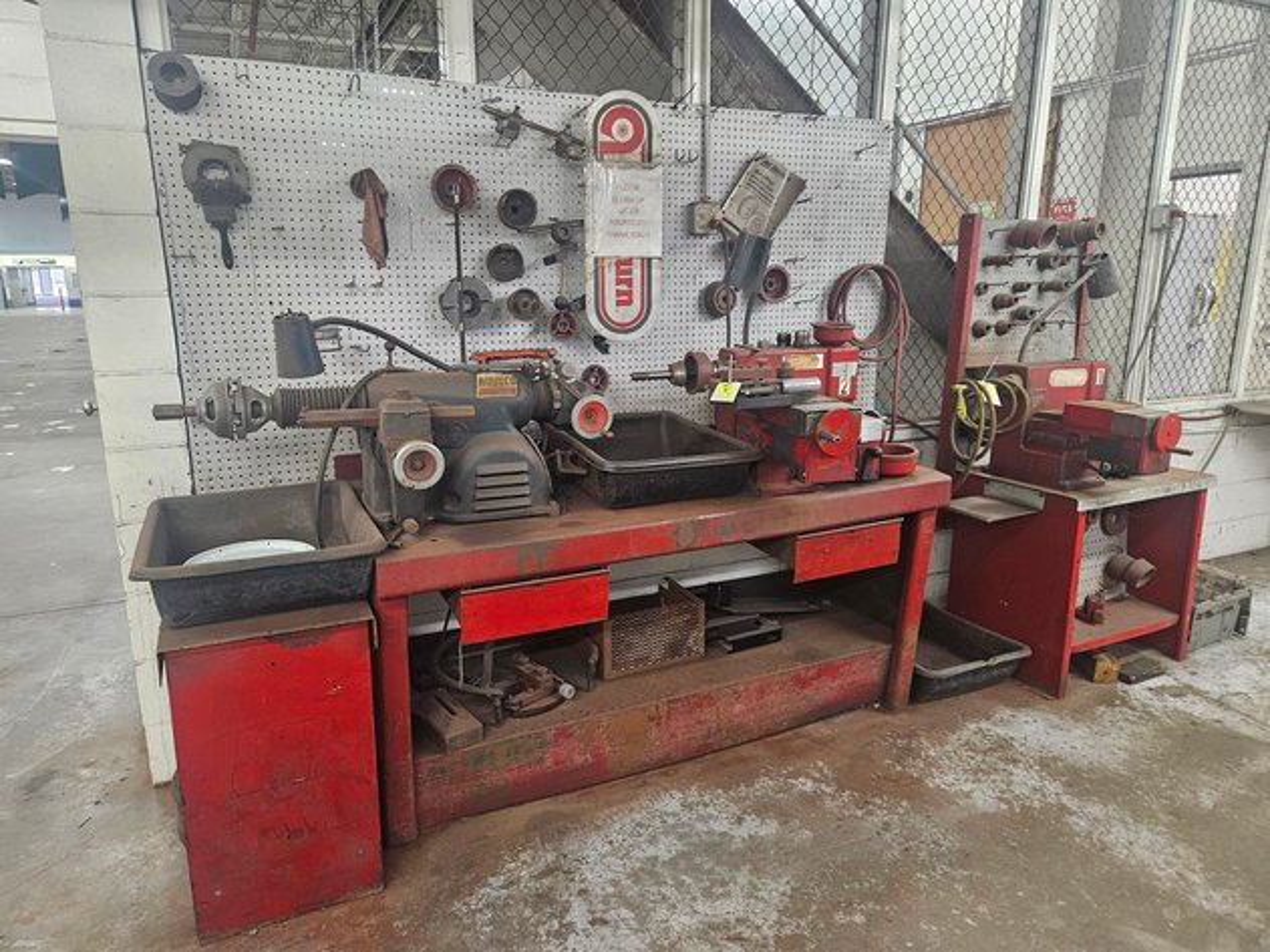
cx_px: 635
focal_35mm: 23
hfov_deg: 73.9
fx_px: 844
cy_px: 476
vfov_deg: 58.9
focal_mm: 5.4
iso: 1000
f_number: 1.8
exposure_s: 1/120
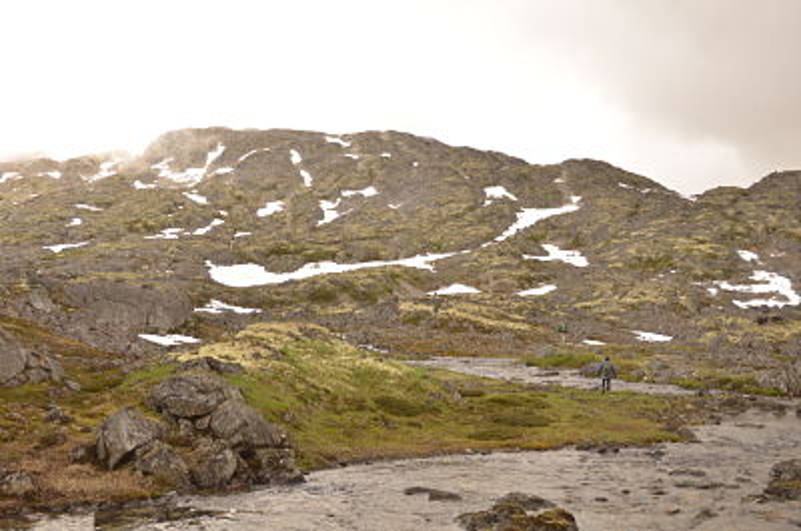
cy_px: 266
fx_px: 866
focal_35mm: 39
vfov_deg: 34.1
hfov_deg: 49.6
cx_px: 400
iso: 100
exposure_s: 1/200
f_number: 5
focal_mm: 26
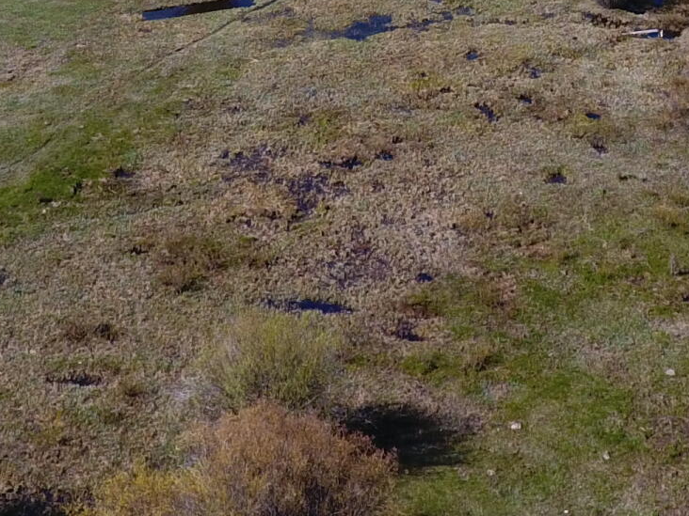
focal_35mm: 82
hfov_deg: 23.8
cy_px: -502
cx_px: 328
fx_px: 1632
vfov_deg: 14.9
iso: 100
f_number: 2.8
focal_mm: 3.61
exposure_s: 1/654
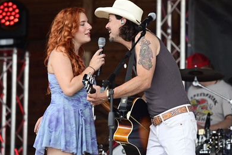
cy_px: 69
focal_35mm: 208
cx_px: 101
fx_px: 1340
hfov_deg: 9.9
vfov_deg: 6.6
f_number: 3.2
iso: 400
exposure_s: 1/320
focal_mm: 180
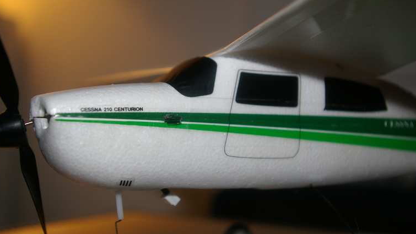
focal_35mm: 52
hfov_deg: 40.2
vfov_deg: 23.3
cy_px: 117
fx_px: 569
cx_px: 203
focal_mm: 31
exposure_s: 1/45
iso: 200
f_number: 4
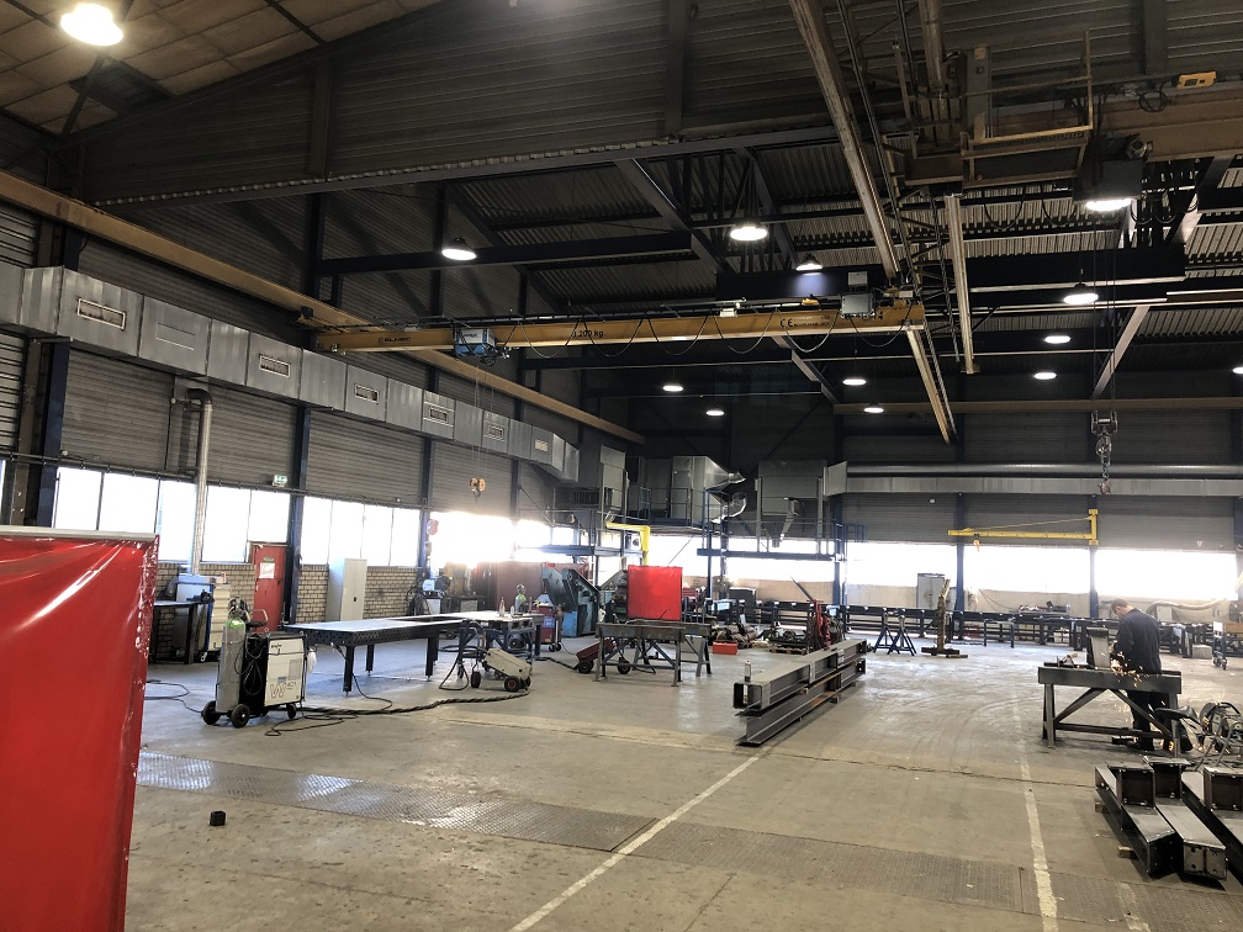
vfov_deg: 49.7
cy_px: 466
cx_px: 622
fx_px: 1005
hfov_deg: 63.4
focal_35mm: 28
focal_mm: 3.99
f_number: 1.8
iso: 40
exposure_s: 1/24
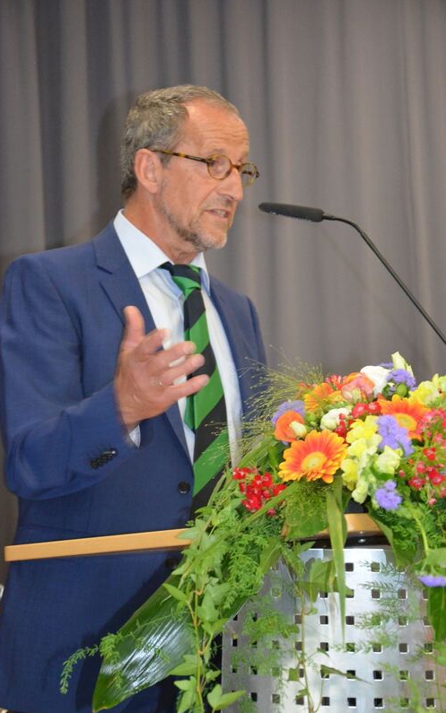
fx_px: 1731
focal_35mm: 89
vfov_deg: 23.3
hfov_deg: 14.7
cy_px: 358
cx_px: 214
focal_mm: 58
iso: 3200
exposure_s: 1/60
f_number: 5
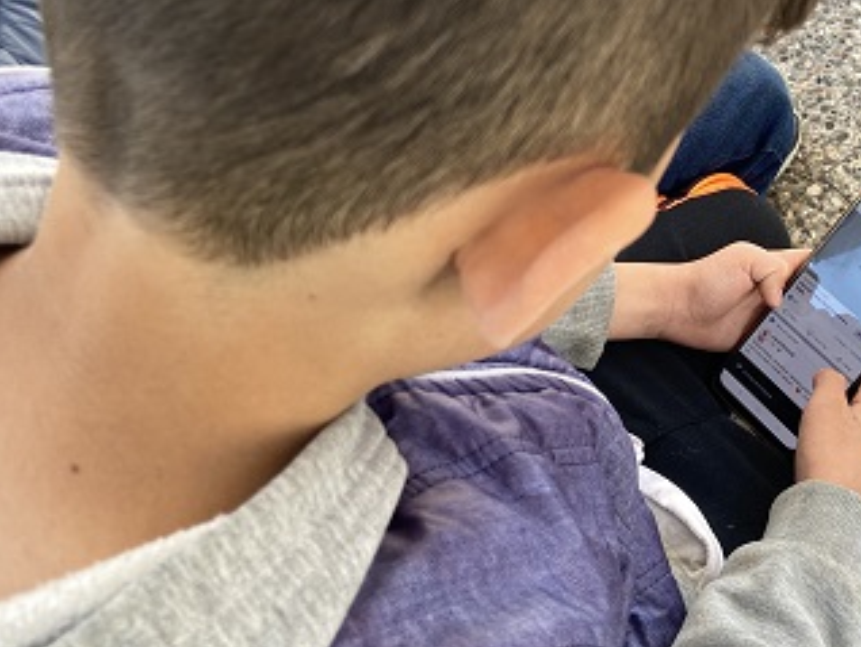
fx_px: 1220
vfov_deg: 29.7
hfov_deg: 37.6
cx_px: 674
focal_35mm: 49
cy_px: 279
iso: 32
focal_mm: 4.25
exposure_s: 1/125
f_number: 1.8
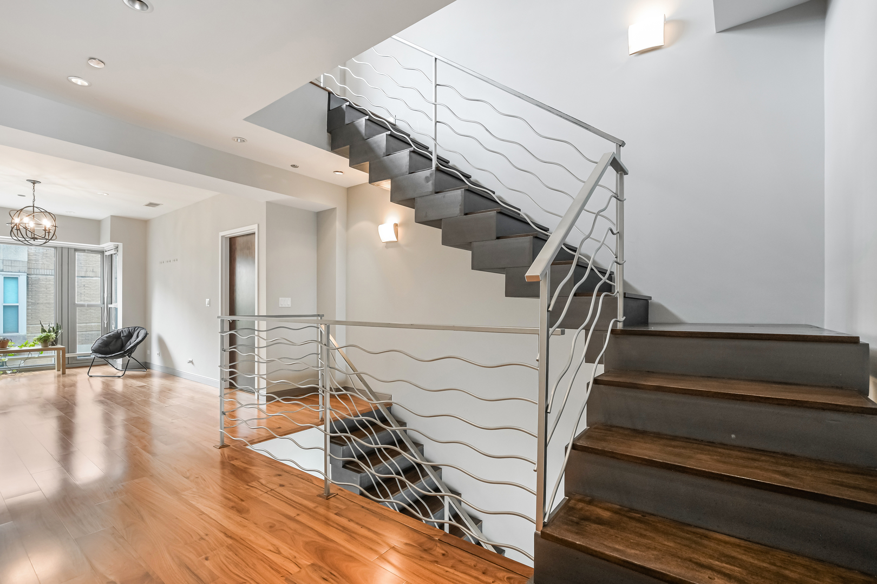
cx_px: 438
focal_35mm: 15
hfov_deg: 100.4
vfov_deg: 77.3
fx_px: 365
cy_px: 292
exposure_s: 1/50
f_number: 9
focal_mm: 10
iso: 320
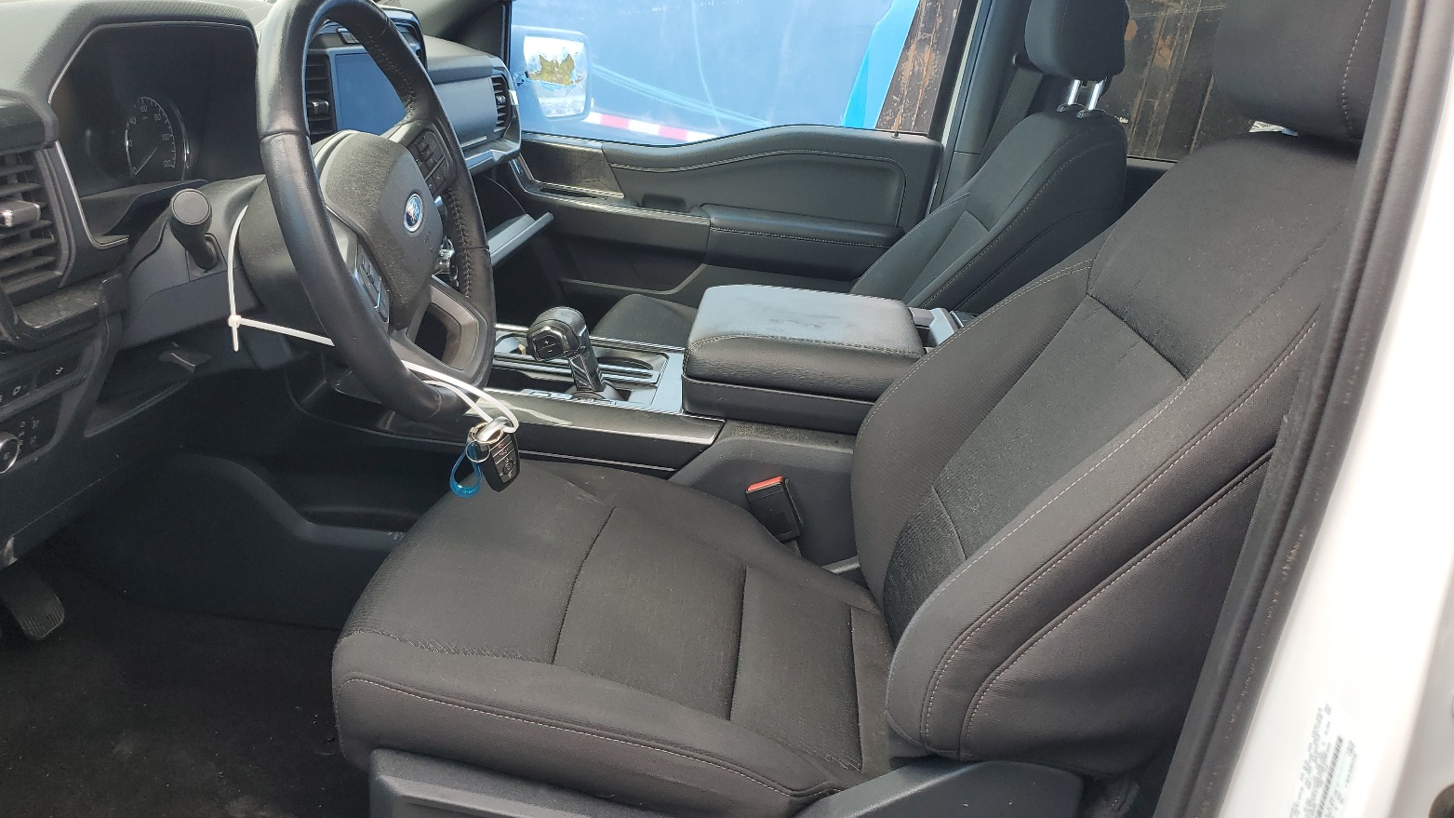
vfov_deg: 40.2
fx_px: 1118
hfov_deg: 66.1
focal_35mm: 29
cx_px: 716
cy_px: 409
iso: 50
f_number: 1.5
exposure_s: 1/294
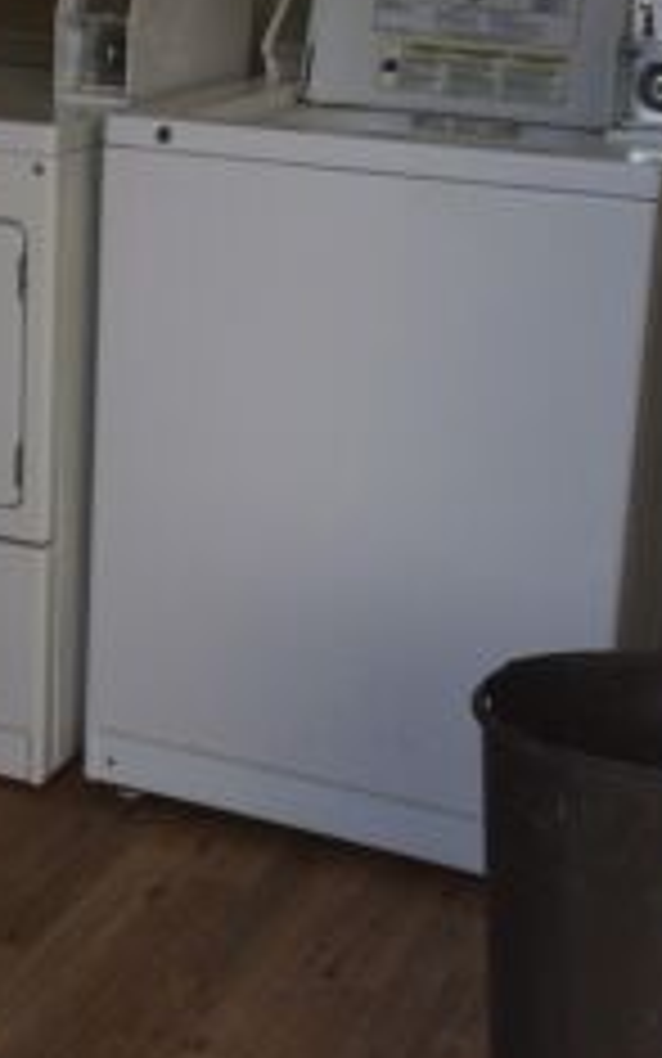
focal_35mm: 72
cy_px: 335
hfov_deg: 17.9
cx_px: 117
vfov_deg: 28.4
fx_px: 2077
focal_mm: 4.12
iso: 32
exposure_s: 1/651
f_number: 2.2
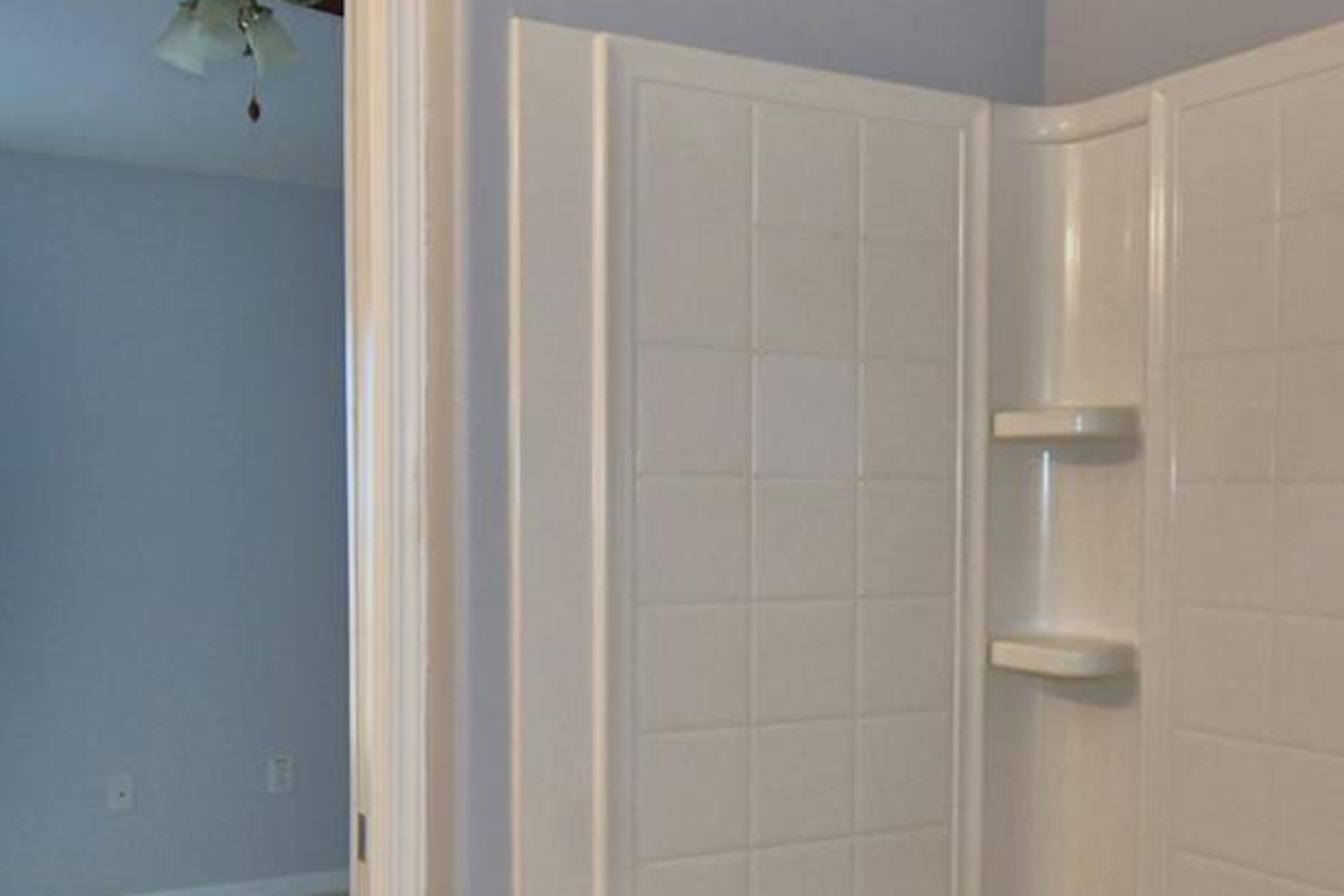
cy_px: 549
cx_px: 837
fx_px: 1456
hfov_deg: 49.1
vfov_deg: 34.1
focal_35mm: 39
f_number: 4.5
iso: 180
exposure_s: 1/60
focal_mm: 10
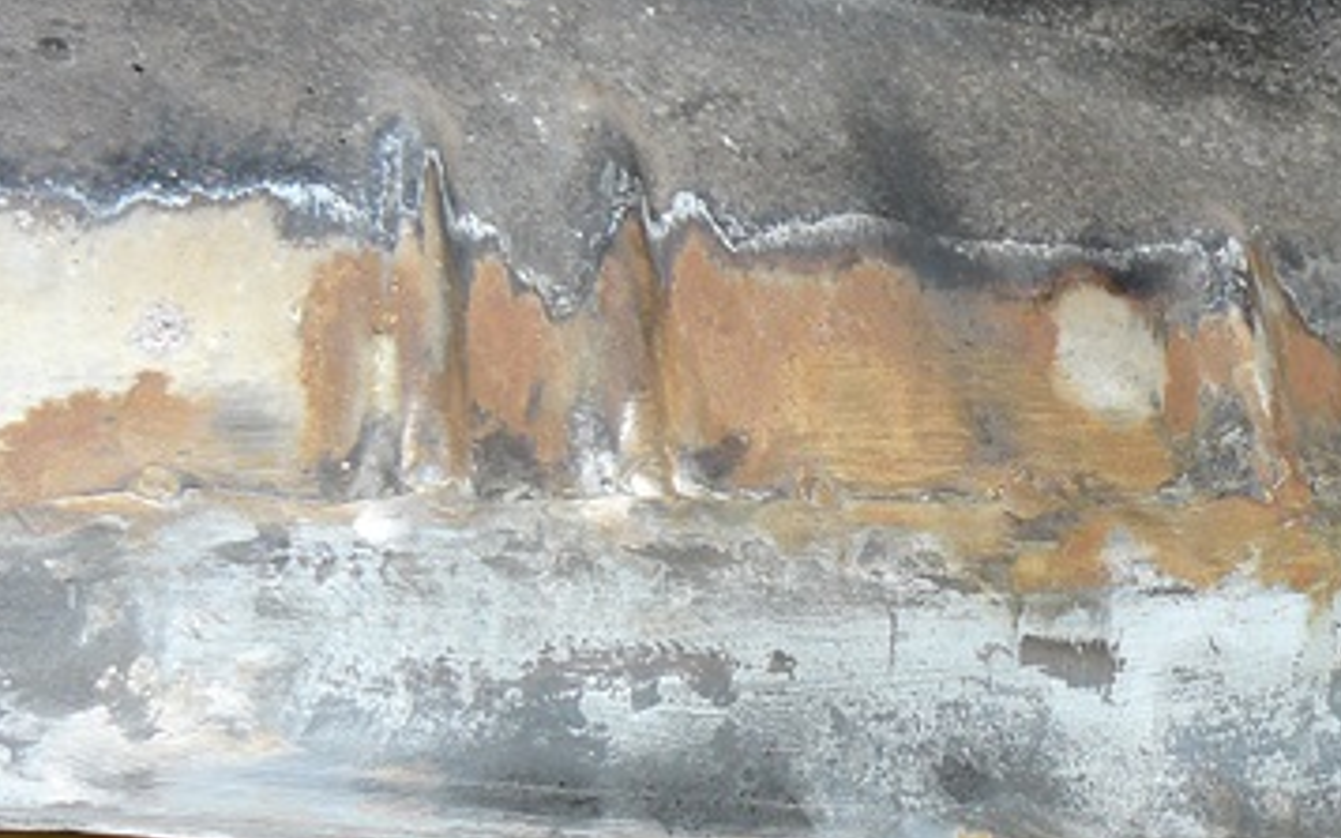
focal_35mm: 82
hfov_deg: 24.9
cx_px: 1018
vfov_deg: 15.9
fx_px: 2996
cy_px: 443
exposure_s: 1/30
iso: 100
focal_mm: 6
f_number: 2.8
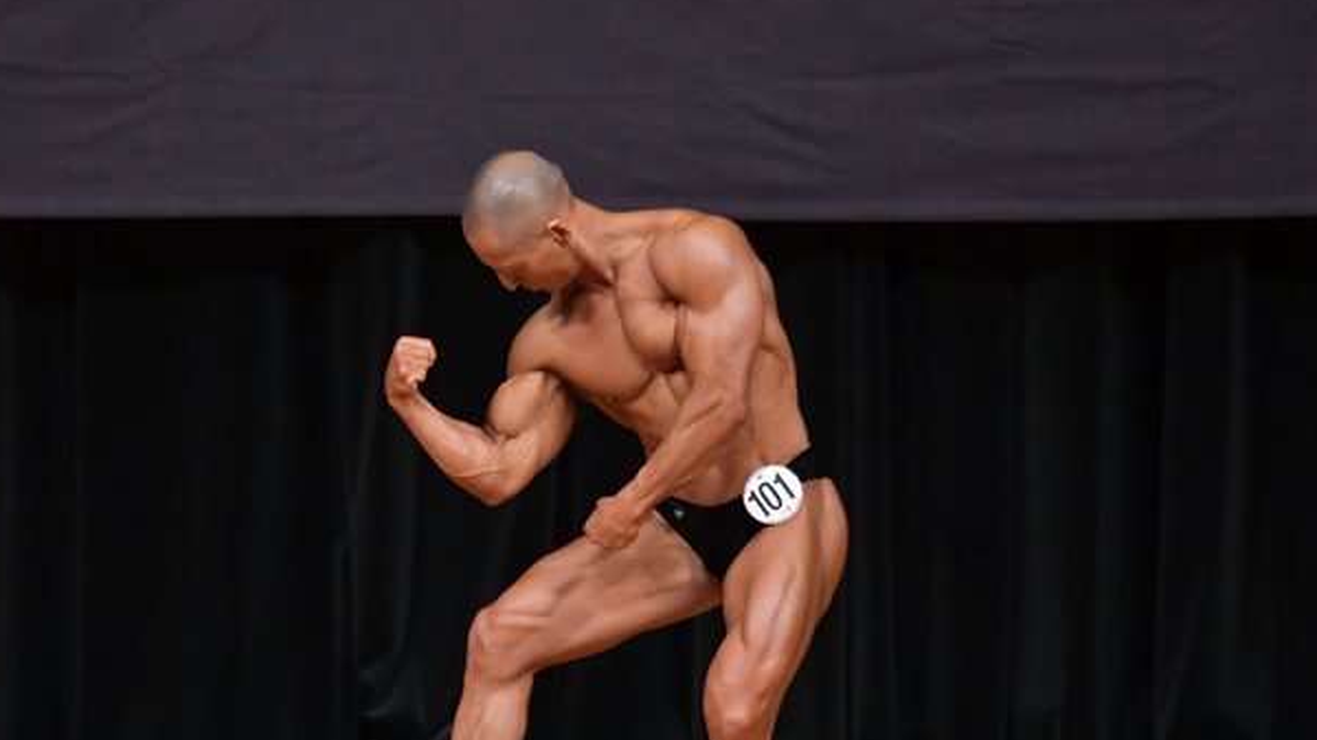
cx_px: 506
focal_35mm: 406
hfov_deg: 5.3
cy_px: 481
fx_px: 14173
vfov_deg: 3.0
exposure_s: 1/400
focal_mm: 200
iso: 4000
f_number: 5.6
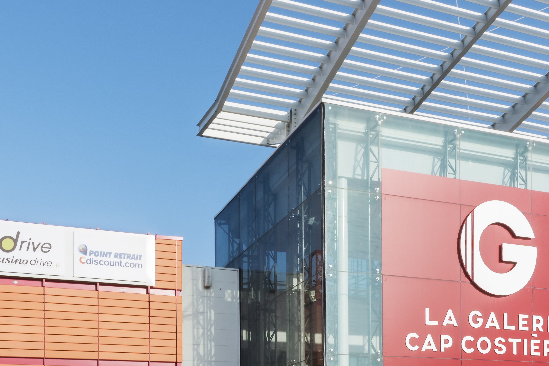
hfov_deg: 46.3
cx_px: 246
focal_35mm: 42
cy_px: 178
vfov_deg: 31.9
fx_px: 641
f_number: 22
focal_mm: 16
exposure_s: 1/20
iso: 50
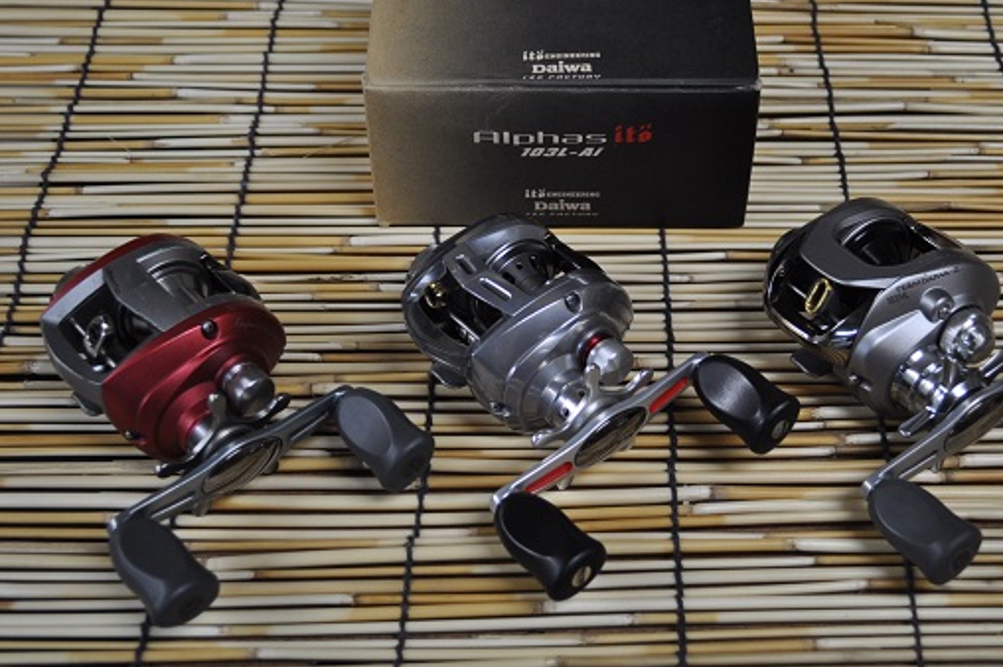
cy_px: 282
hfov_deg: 35.0
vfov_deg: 23.7
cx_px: 565
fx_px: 1587
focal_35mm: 57
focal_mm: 30
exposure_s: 1/60
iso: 720
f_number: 4.5
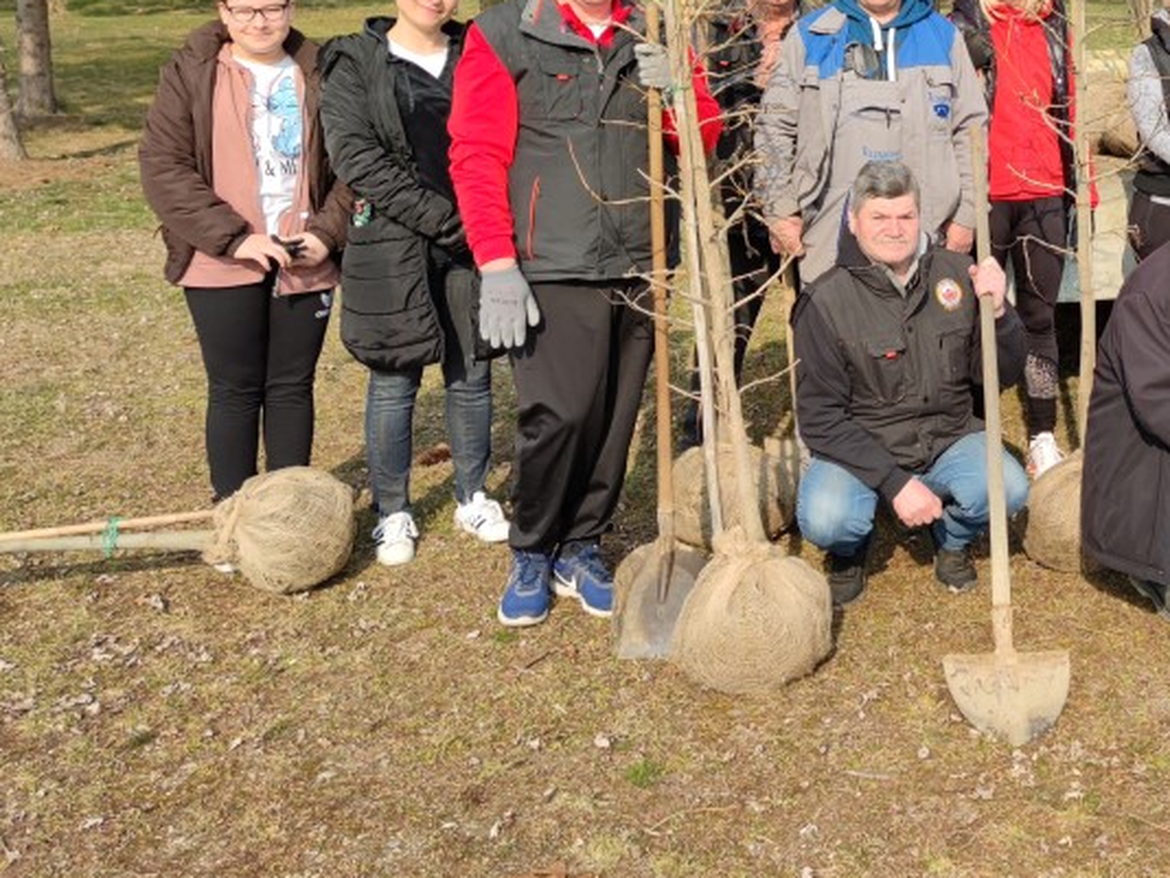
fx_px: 1555
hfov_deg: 38.5
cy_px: 149
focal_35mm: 46
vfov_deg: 30.6
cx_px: 1047
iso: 50
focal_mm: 6.72
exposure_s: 1/1582
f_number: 1.69
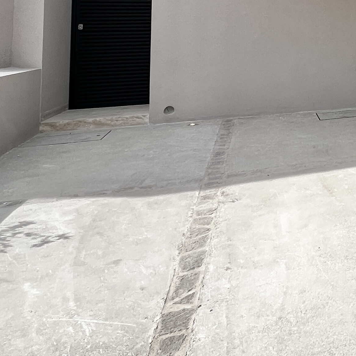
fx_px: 465
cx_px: 535
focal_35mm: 40
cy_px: 10
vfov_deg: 37.9
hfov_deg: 28.0
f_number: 1.8
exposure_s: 1/346
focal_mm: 1.57
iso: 32
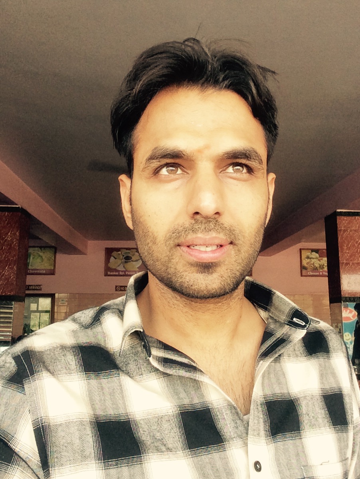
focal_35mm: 33
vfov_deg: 55.3
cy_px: 236
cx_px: 185
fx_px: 457
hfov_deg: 43.0
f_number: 2.4
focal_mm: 2.15
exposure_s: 1/100
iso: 80
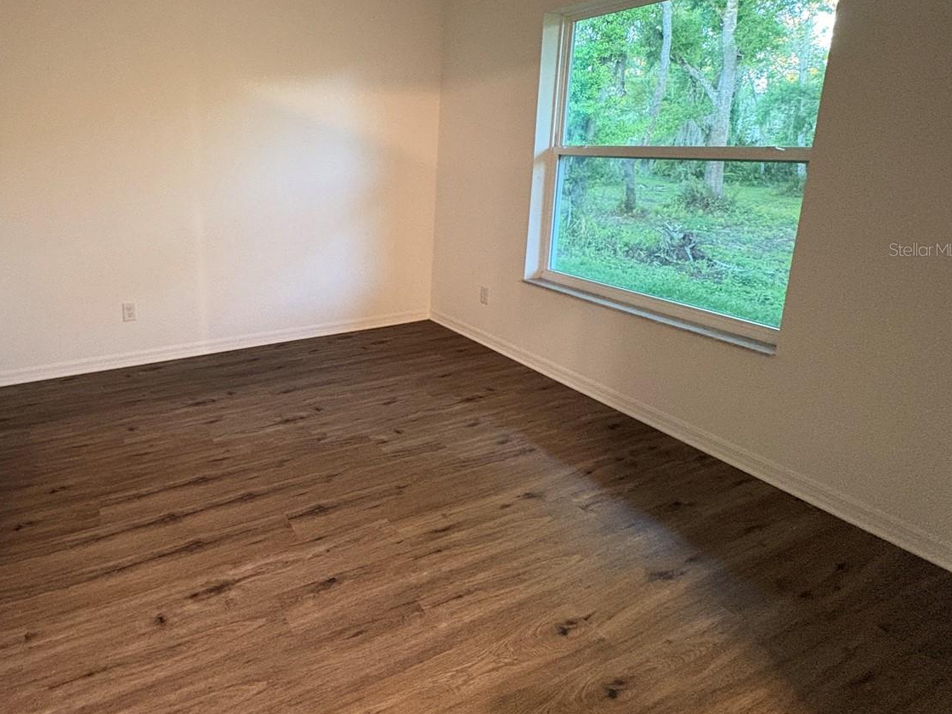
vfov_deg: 64.6
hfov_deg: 78.0
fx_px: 550
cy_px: 249
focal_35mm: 20
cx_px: 289
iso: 500
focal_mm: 2.22
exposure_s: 1/60
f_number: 2.2
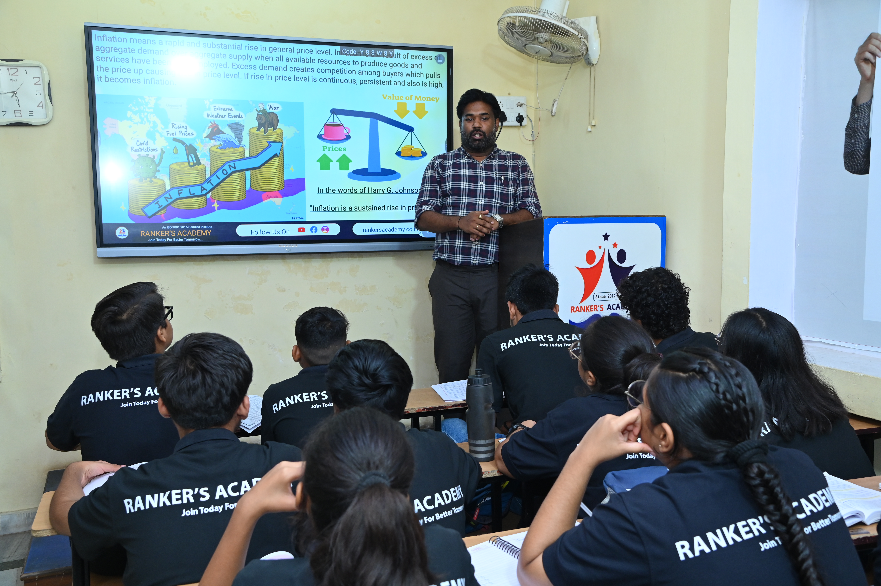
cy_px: 293
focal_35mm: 38
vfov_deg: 35.0
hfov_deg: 50.7
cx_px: 440
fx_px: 929
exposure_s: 1/125
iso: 1250
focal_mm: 38
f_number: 6.3
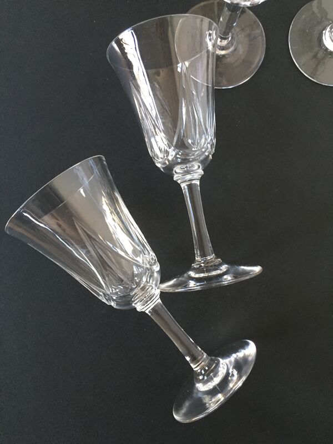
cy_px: 222
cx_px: 166
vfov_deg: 61.7
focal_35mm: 29
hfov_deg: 48.2
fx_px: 372
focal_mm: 4.15
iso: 160
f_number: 2.2
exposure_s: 1/33
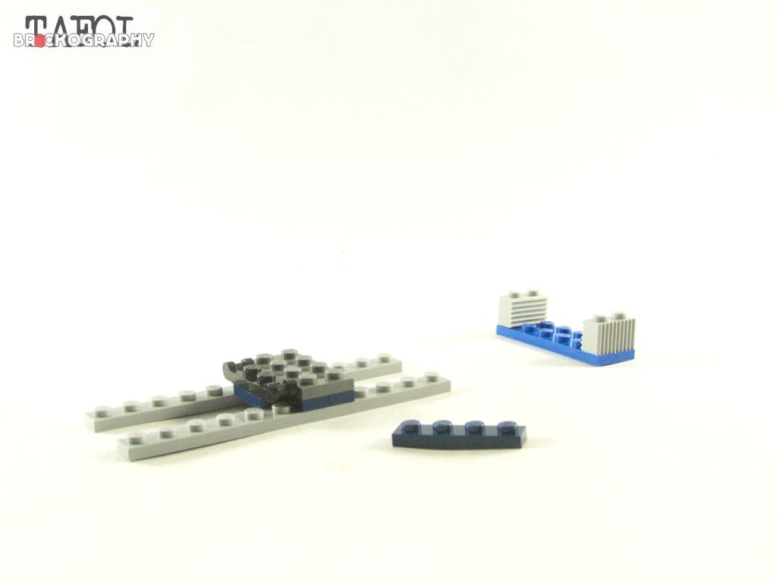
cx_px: 388
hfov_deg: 37.5
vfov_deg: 28.6
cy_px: 292
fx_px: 1145
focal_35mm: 51
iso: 400
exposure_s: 1/60
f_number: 4
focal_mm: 8.5
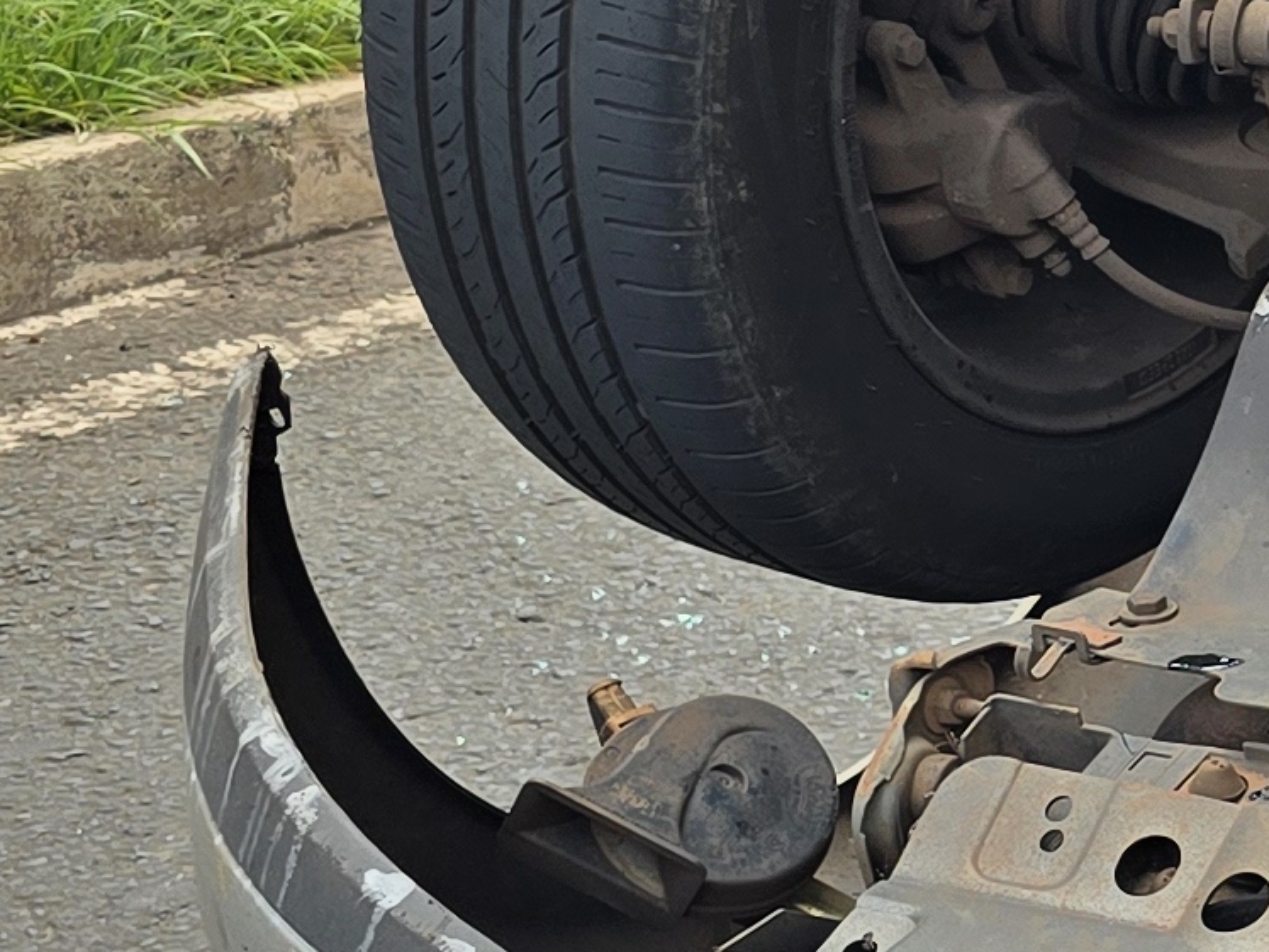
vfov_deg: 12.0
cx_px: 2796
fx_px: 4509
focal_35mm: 123
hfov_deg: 13.1
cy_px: 441
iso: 12
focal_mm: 6.3
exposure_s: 1/246
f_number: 1.7
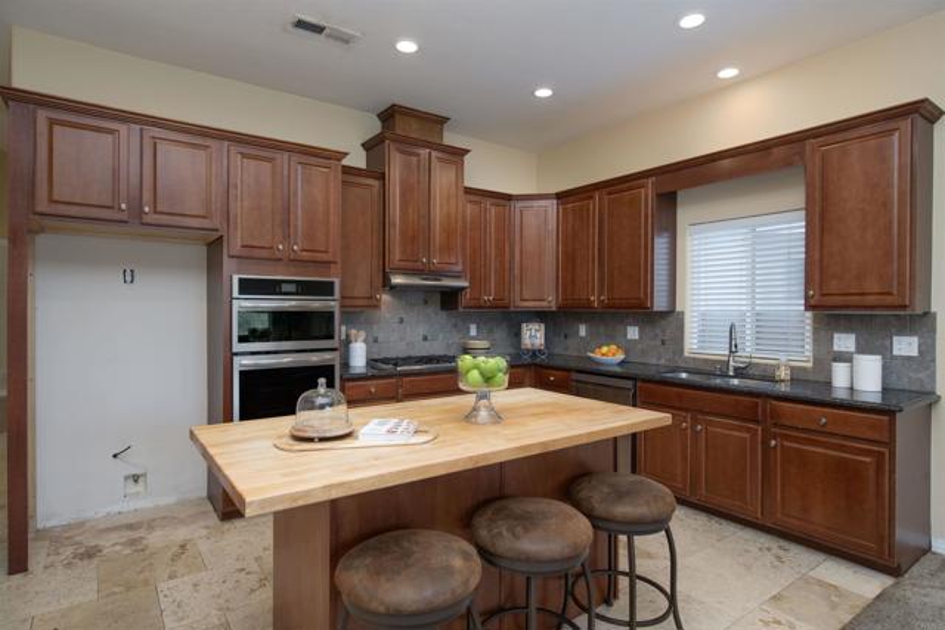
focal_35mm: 20
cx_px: 472
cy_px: 315
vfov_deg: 62.0
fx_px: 525
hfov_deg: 84.0
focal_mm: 20
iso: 320
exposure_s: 1/200
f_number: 7.1
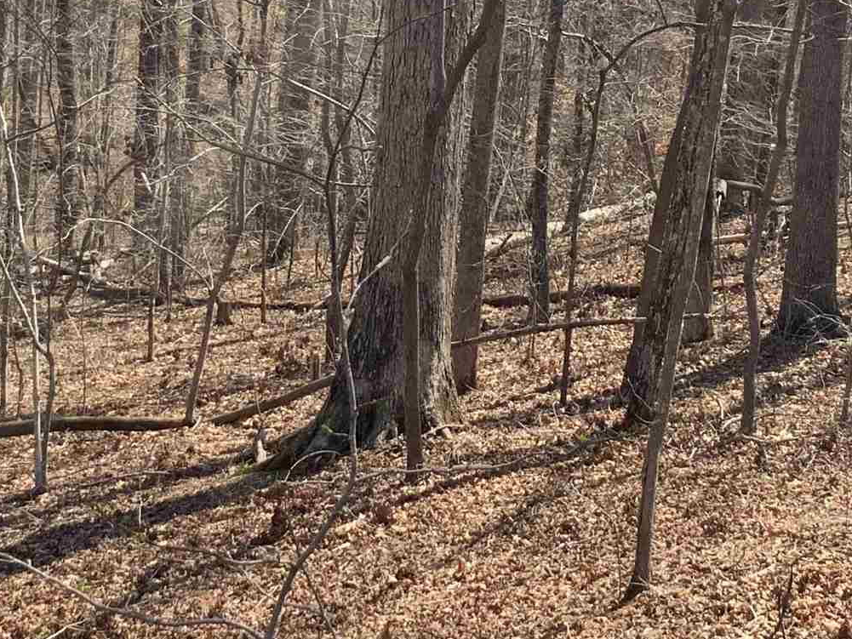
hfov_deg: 22.0
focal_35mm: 89
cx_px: 472
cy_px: 277
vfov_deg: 16.6
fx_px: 2191
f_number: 1.8
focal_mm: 3
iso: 16
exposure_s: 1/666
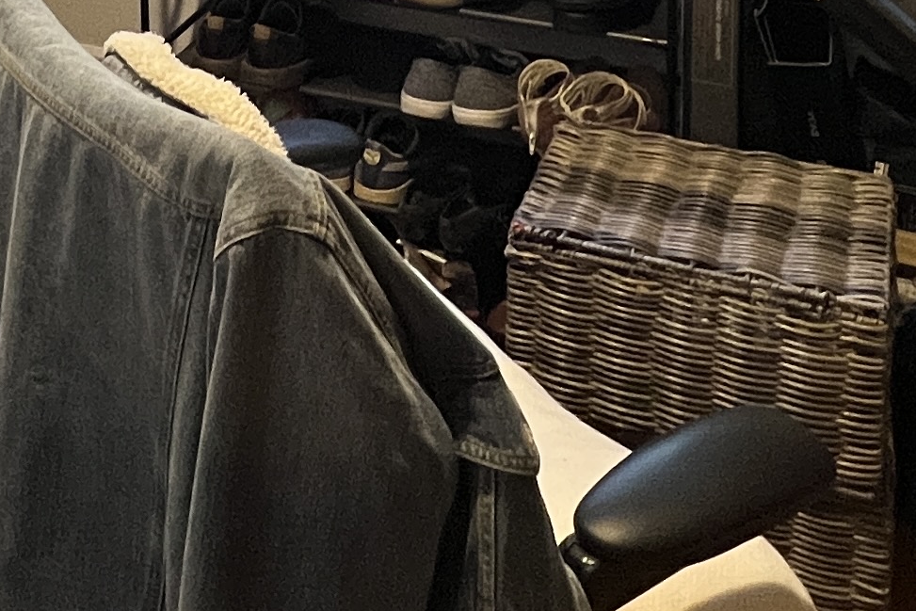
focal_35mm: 56
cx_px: 256
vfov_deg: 19.3
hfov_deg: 35.0
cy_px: -435
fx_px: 1425
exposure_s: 1/60
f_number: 1.8
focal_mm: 1.57
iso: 400
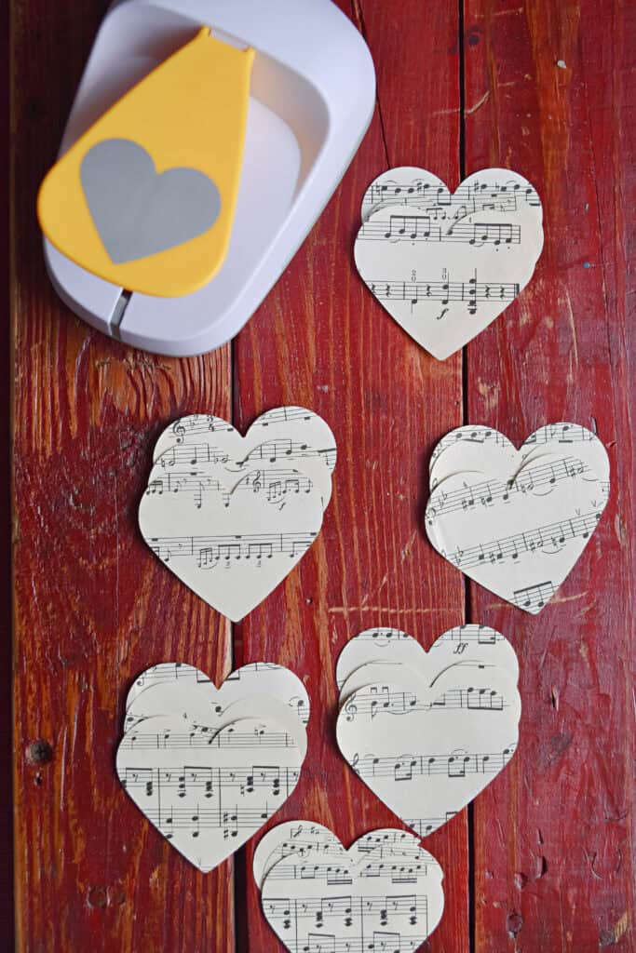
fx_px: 1271
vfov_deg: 41.1
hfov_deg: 28.1
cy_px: 476
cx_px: 318
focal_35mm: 48
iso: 400
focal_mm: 32
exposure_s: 1/160
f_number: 6.3
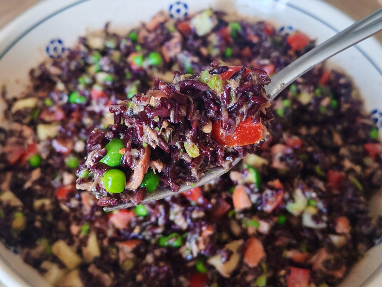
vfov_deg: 27.0
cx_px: 191
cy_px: 144
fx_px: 596
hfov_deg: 35.5
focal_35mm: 54
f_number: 2.8
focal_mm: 5.52
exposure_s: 1/50
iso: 400
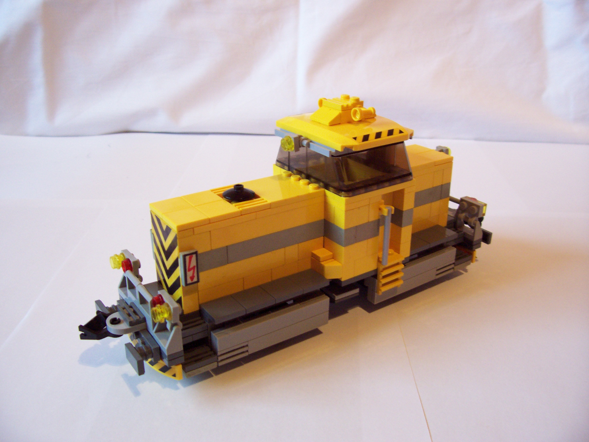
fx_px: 579
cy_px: 221
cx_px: 294
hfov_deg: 54.0
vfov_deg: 41.8
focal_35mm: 34
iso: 160
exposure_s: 1/12
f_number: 2.7
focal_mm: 5.6
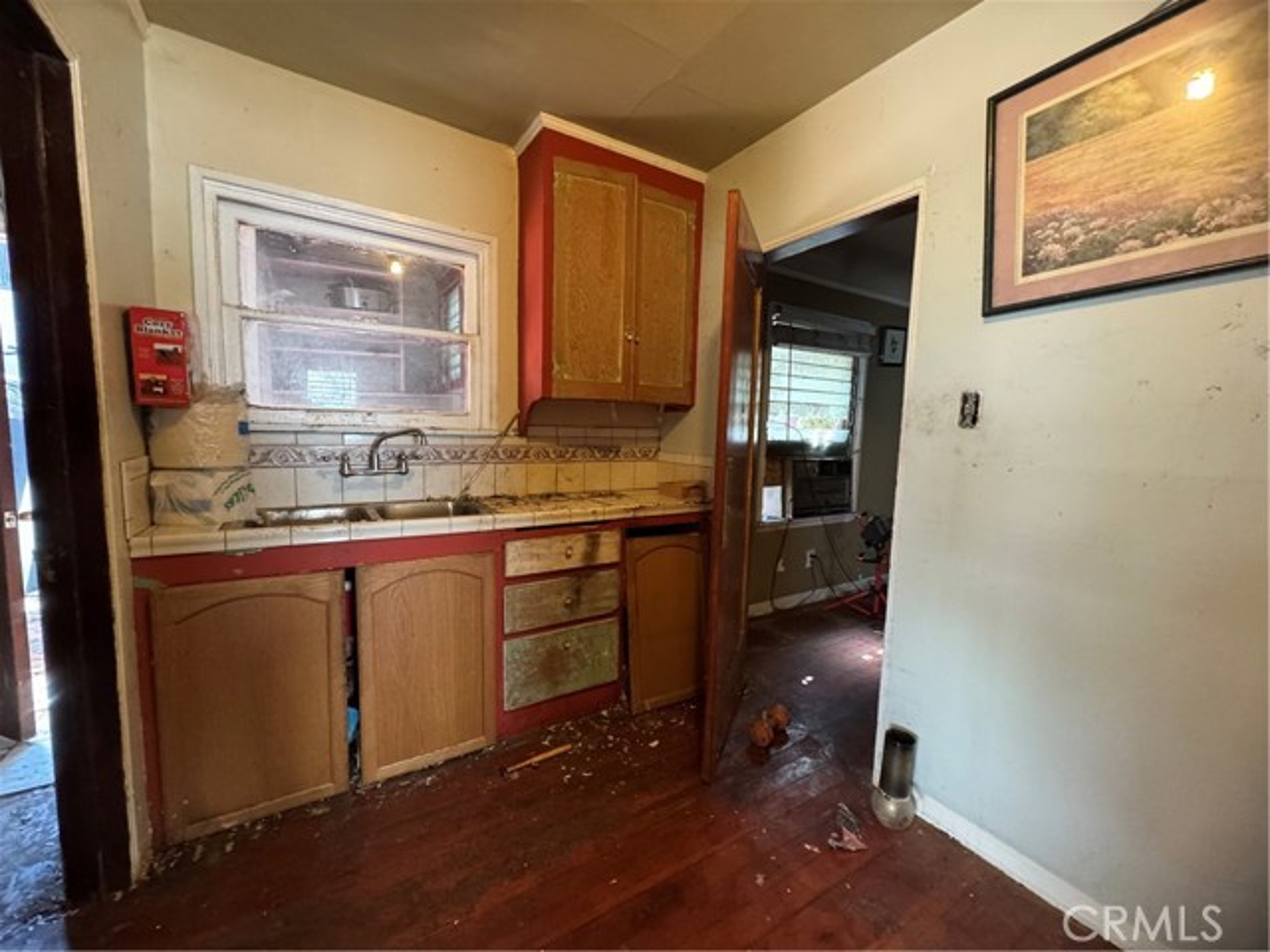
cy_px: 476
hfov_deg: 102.1
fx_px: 514
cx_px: 635
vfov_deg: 85.7
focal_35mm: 14
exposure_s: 1/60
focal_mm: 2.22
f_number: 2.2
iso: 800
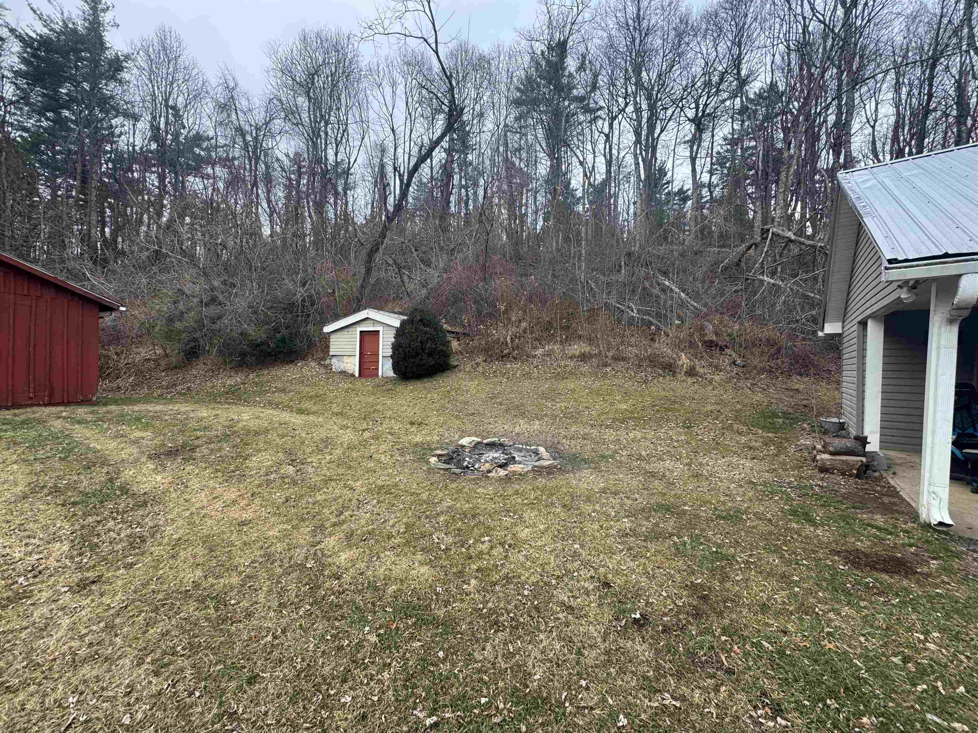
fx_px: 396
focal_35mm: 14
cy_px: 366
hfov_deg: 102.1
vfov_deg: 85.7
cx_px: 489
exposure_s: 1/164
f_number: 2.2
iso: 40
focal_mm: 2.22
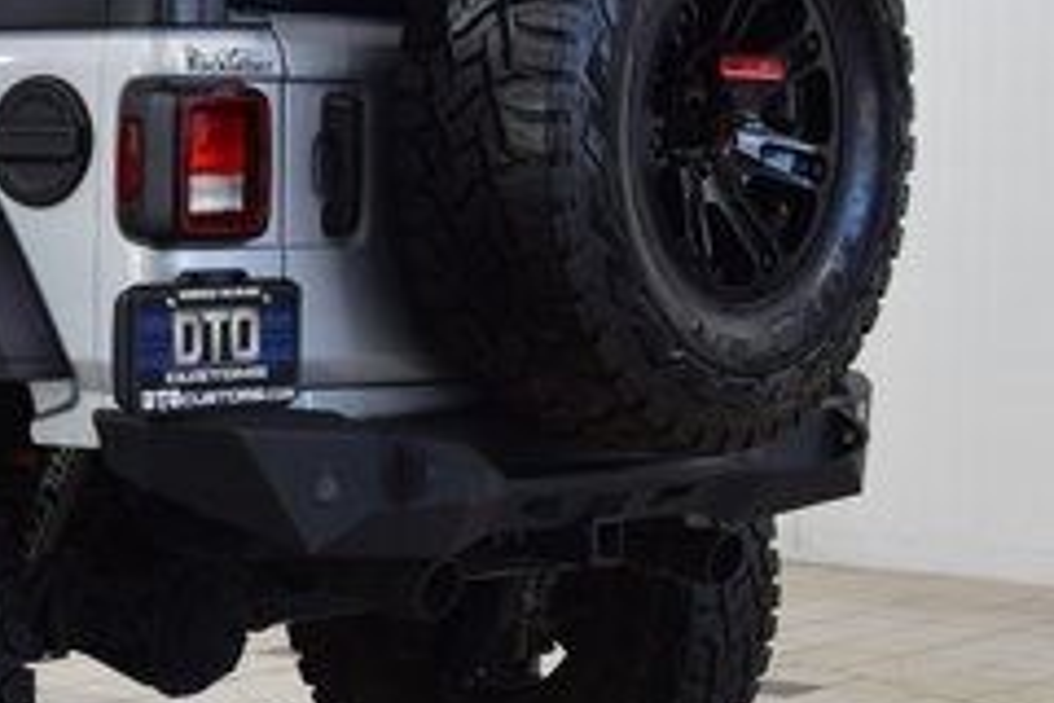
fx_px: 3747
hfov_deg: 15.5
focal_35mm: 128
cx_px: -198
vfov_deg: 10.7
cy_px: 261
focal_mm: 32
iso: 400
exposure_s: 1/15
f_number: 6.3
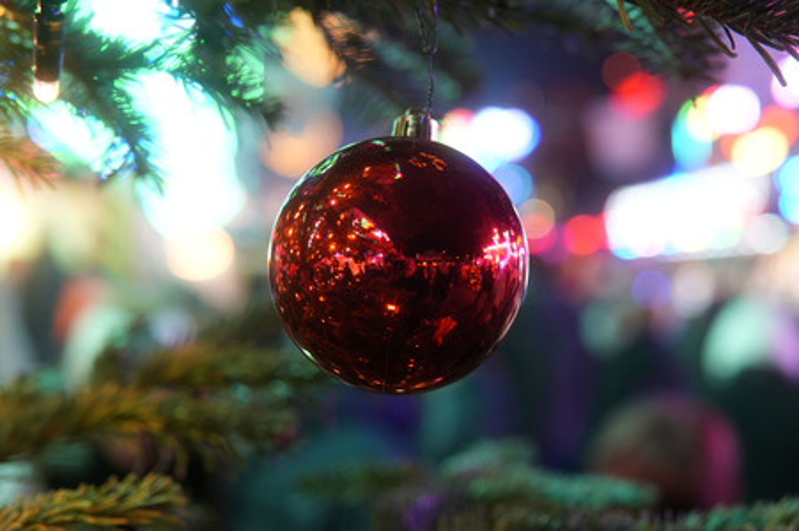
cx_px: 400
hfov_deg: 43.6
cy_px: 266
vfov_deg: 29.8
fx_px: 998
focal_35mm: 45
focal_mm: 30
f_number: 2.8
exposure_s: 1/50
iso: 640
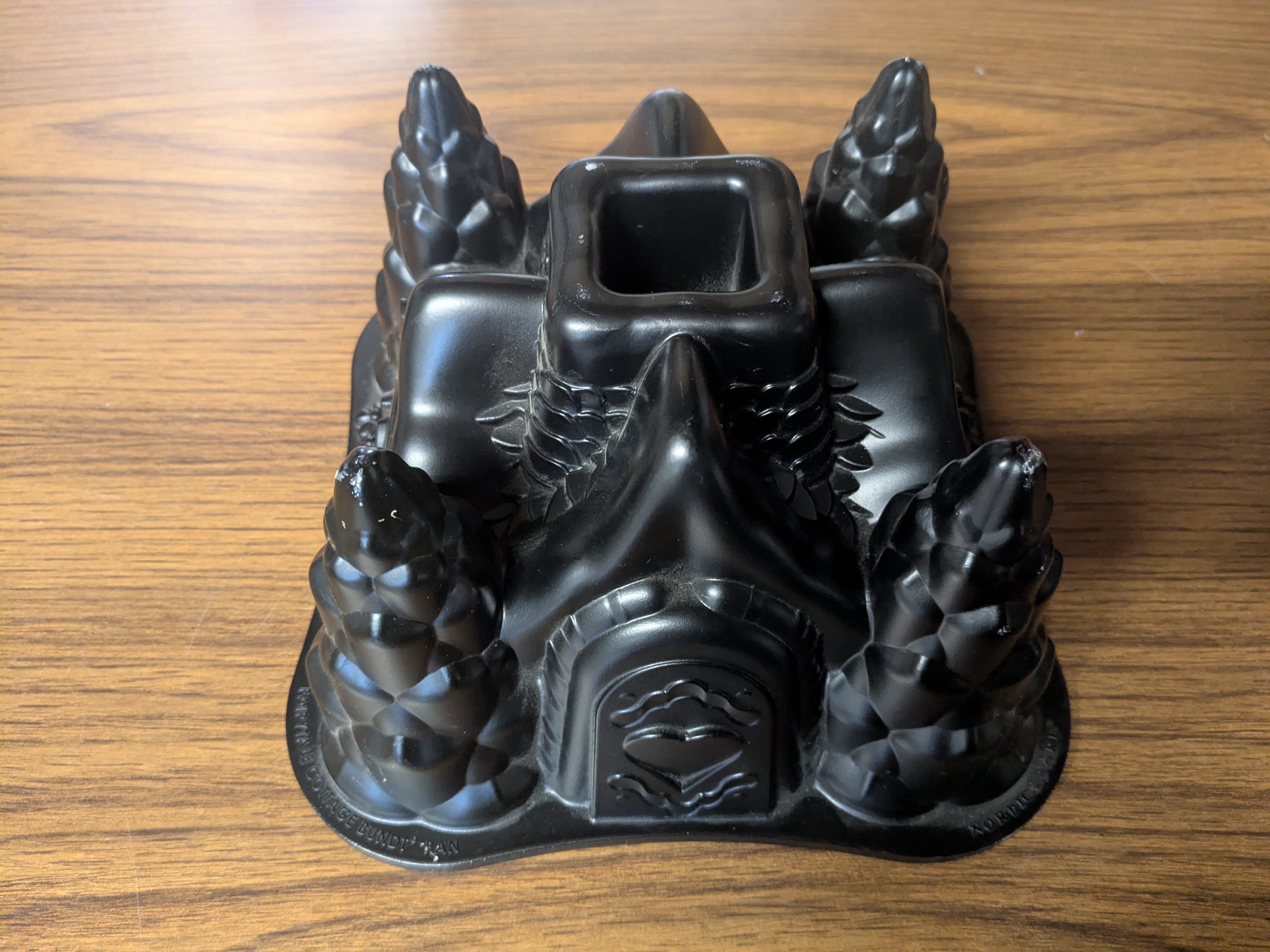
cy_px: 476
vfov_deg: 51.4
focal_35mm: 27
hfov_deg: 65.3
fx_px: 991
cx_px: 635
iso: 764
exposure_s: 1/40
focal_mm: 4.38
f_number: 1.73
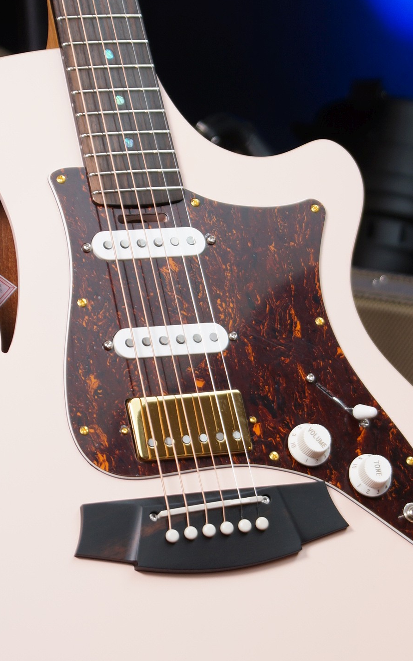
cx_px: 186
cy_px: 368
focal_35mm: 161
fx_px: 2899
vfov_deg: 13.0
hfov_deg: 8.1
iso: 100
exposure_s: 1/25
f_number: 5
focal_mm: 55
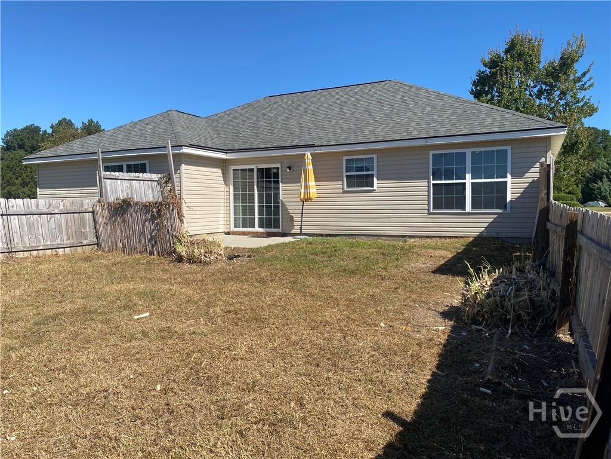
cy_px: 230
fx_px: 459
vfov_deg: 53.1
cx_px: 306
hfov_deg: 67.3
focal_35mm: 26
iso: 32
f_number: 1.8
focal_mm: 4.25
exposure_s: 1/2817
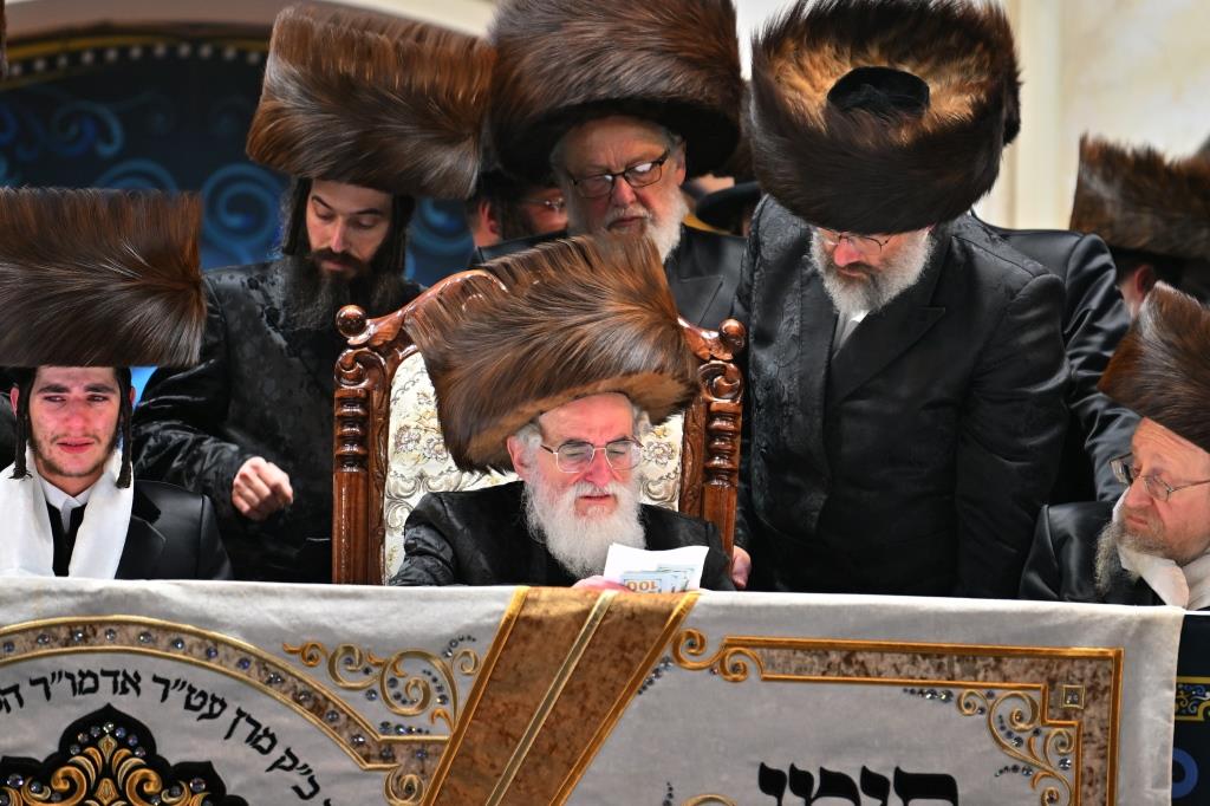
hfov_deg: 6.9
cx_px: 605
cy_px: 403
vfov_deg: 4.6
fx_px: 10080
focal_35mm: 300
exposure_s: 1/250
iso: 250
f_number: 2.8
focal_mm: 200
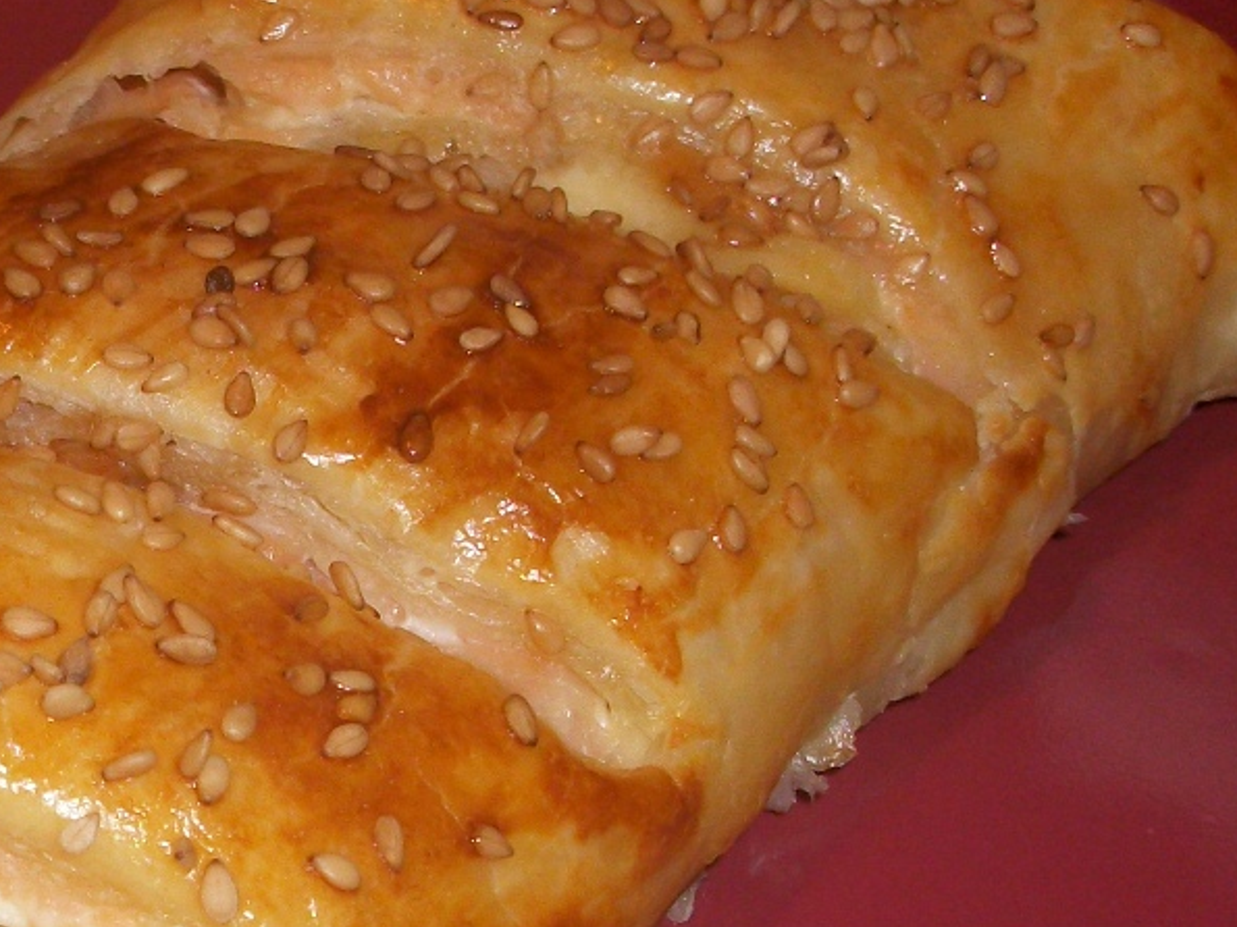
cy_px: 794
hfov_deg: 22.3
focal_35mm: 85
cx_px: 35
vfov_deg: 17.2
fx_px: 3037
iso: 150
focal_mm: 5.7
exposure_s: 1/40
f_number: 2.9
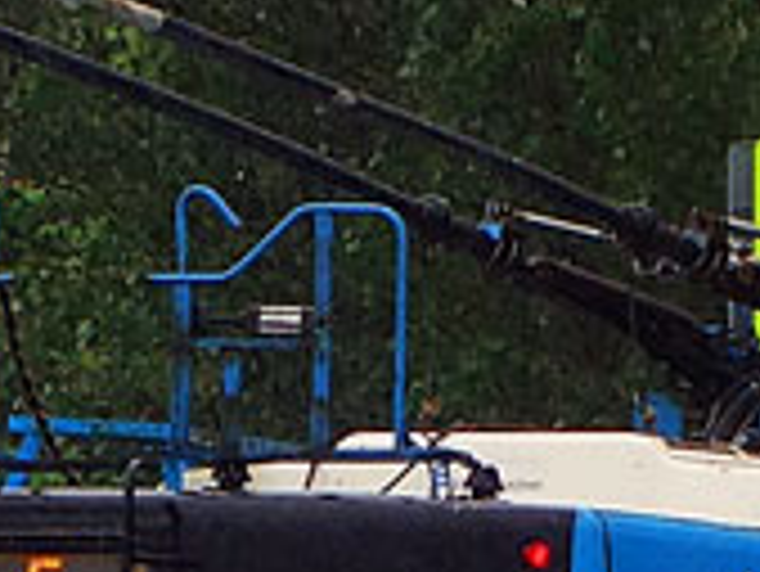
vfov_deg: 2.2
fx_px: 15028
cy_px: 207
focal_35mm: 684
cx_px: 693
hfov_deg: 2.9
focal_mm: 37.1
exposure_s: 1/500
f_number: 4.9
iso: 400
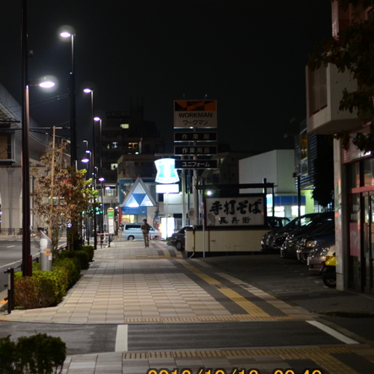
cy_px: 141
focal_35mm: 103
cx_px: -42
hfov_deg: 16.4
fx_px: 1259
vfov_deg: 16.9
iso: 720
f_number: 1.8
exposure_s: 1/30
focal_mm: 35
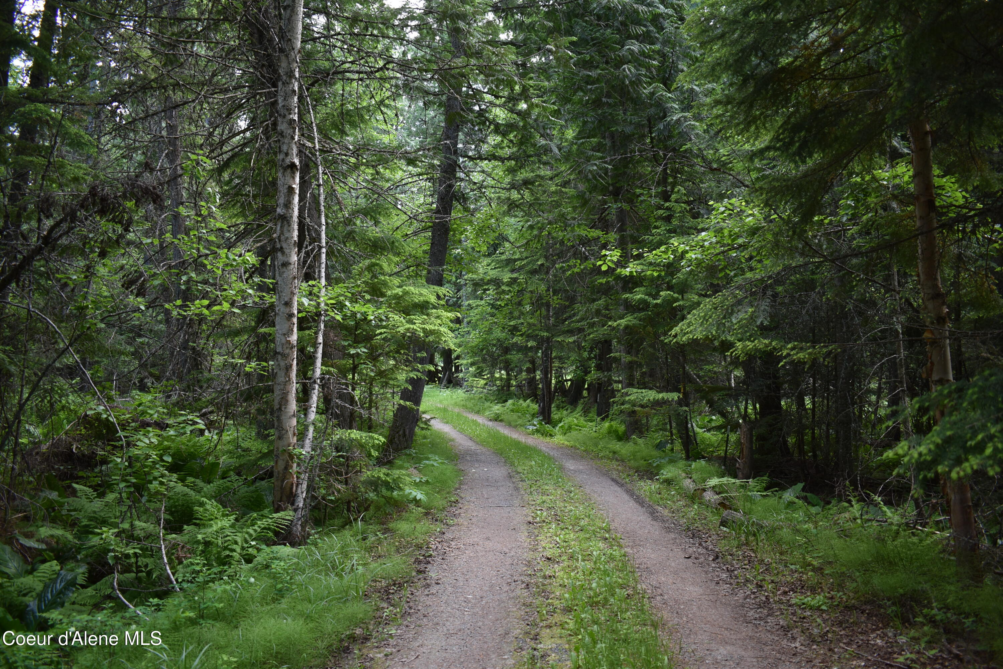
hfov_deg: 61.9
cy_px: 334
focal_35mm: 30
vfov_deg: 43.6
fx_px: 836
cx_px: 502
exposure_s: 1/30
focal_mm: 20
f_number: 3.5
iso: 125
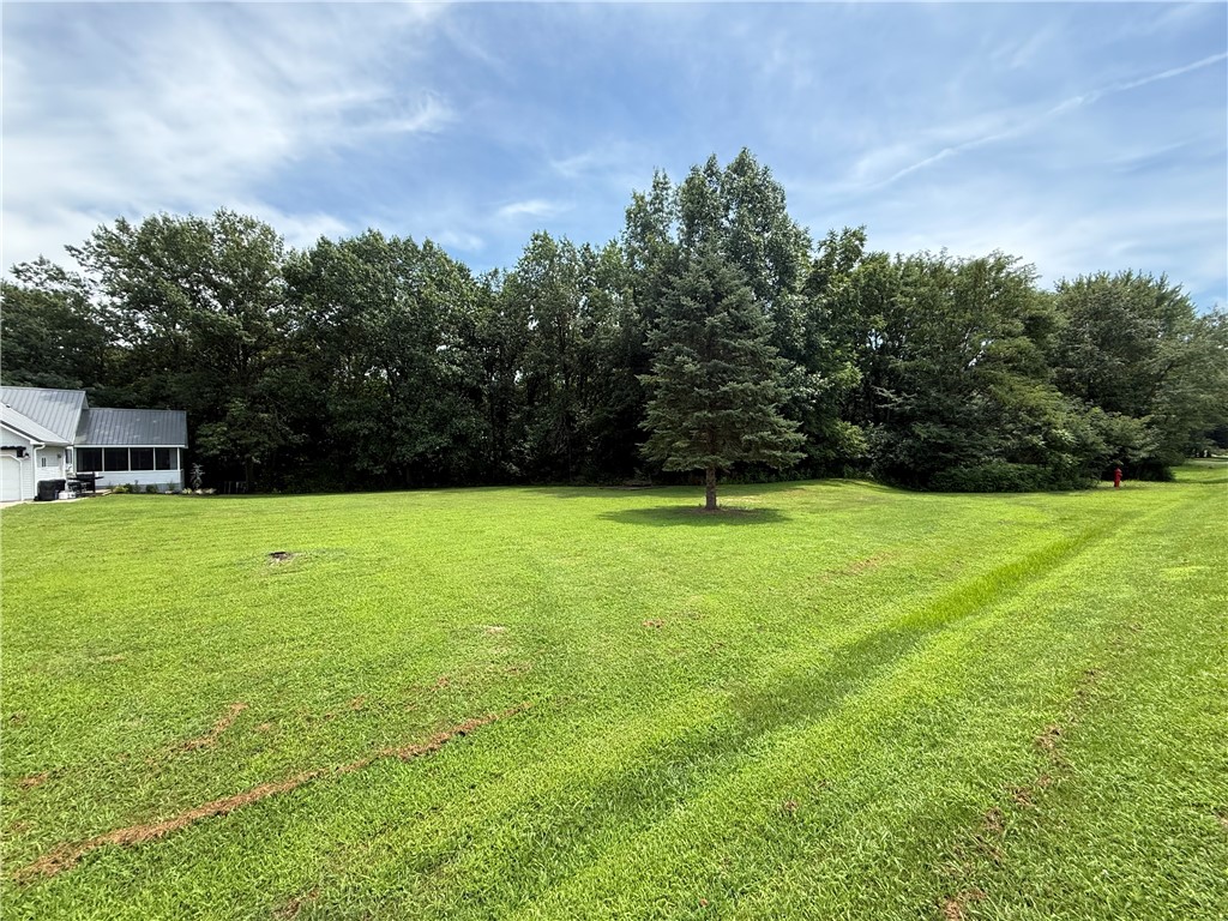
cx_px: 614
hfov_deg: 102.1
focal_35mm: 14
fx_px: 497
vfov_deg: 85.7
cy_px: 460
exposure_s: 1/742
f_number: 2.2
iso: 64
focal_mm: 2.22
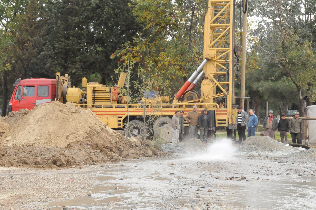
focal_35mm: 112
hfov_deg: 18.2
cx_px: 158
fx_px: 986
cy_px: 105
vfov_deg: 12.1
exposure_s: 1/250
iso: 3200
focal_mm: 75
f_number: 20
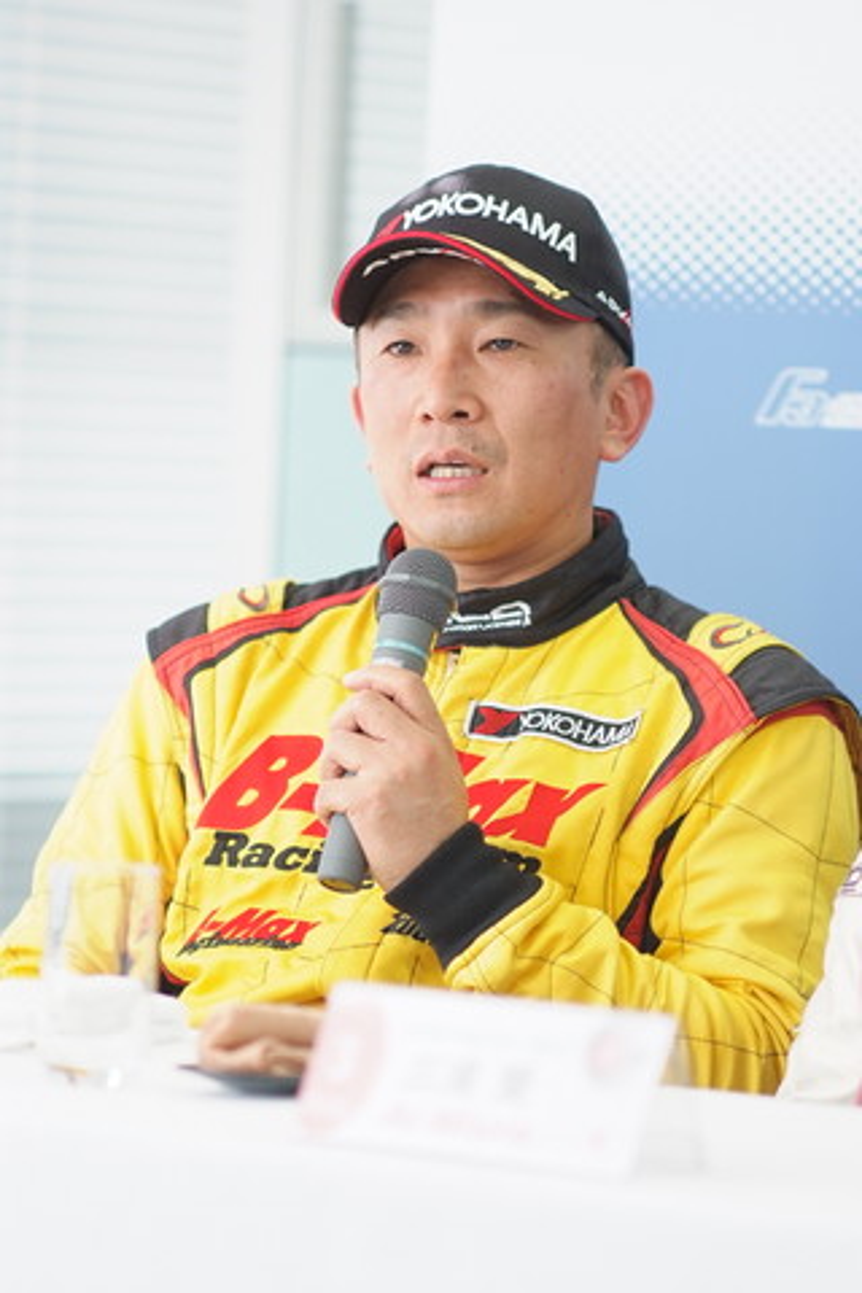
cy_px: 646
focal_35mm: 158
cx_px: 431
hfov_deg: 8.7
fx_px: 5674
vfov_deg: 13.0
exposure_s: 1/125
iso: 800
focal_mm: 105
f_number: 2.5
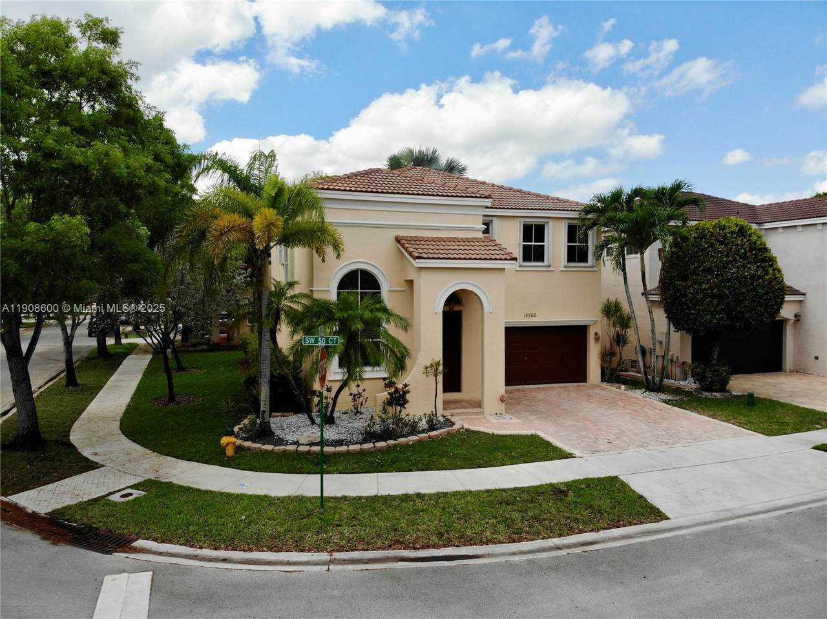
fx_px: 573
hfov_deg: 71.6
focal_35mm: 24
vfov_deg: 56.8
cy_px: 310
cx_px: 414
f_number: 2.8
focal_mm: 4.5
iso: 100
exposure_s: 1/870
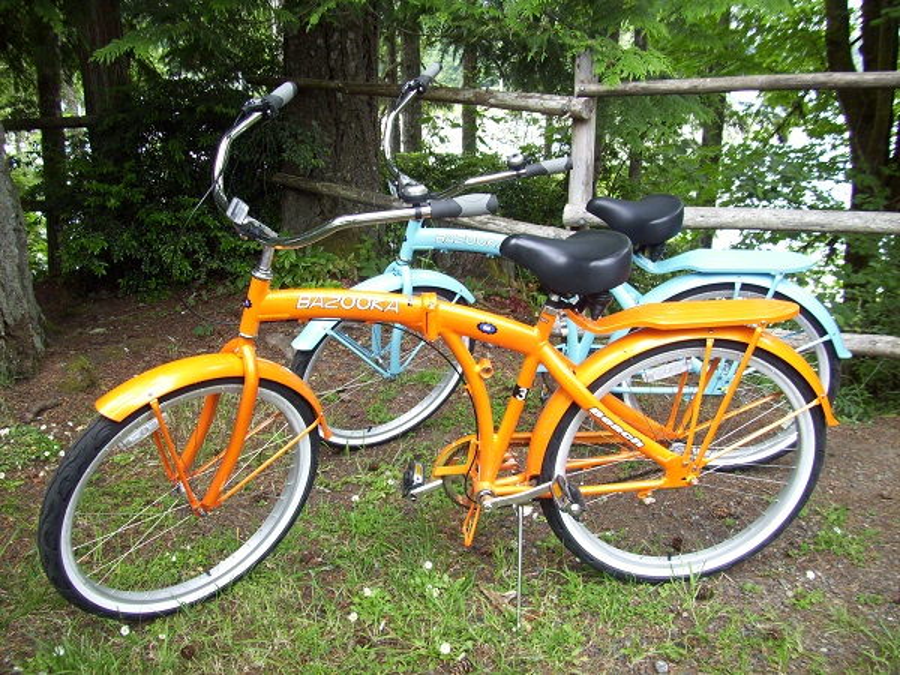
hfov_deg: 54.0
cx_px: 450
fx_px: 884
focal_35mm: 34
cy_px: 338
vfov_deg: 41.8
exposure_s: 1/80
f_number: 2.9
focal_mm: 5.7
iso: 80
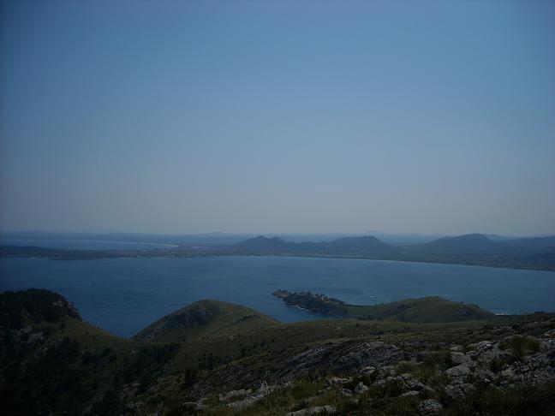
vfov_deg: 40.7
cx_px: 278
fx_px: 561
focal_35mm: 35
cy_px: 208
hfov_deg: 52.6
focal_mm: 5.7
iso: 64
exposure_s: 1/1043
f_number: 5.6
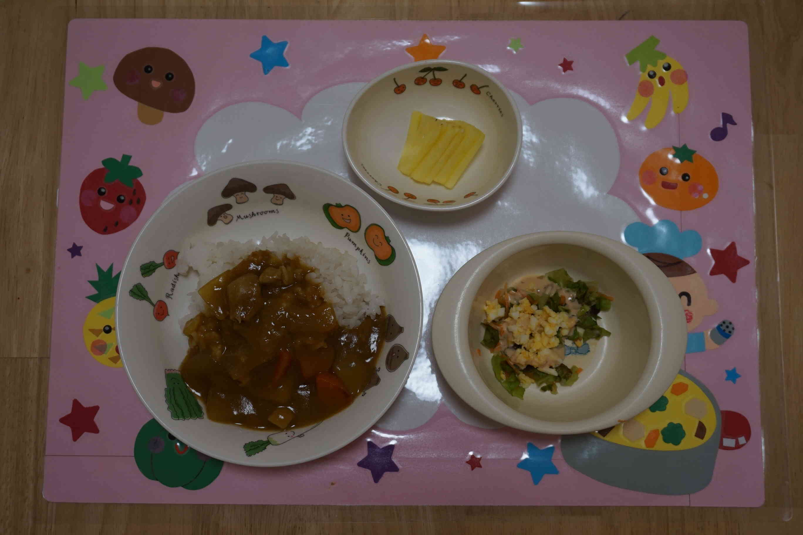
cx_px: 402
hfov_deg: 45.0
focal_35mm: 44
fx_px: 970
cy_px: 268
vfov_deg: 30.8
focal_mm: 29
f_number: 4.5
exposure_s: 1/160
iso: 400
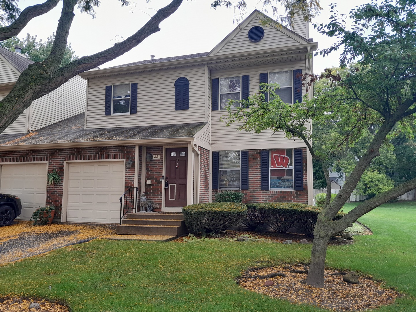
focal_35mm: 27
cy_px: 156
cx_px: 208
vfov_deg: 51.4
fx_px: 324
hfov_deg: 65.3
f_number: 1.8
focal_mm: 4
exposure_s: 1/60
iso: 40
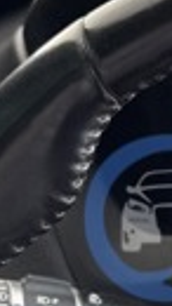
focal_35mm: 121
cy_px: 221
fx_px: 982
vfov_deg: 17.6
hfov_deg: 8.6
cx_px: 490
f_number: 1.78
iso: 80
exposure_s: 1/100
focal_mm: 6.76
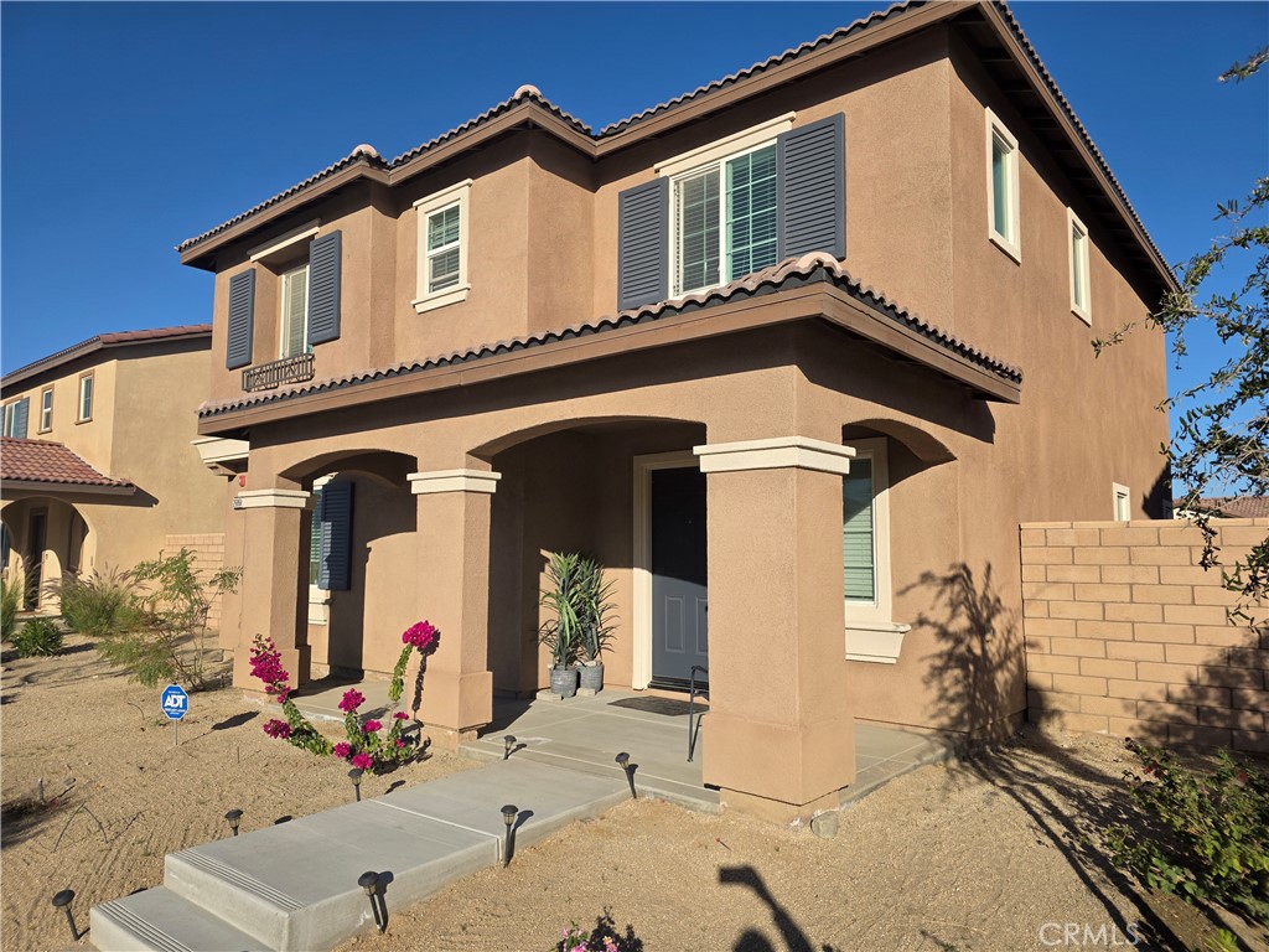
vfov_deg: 58.9
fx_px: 843
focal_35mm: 23
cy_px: 476
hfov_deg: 73.9
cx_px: 634
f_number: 1.7
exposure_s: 1/6574
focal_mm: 6.3
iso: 80
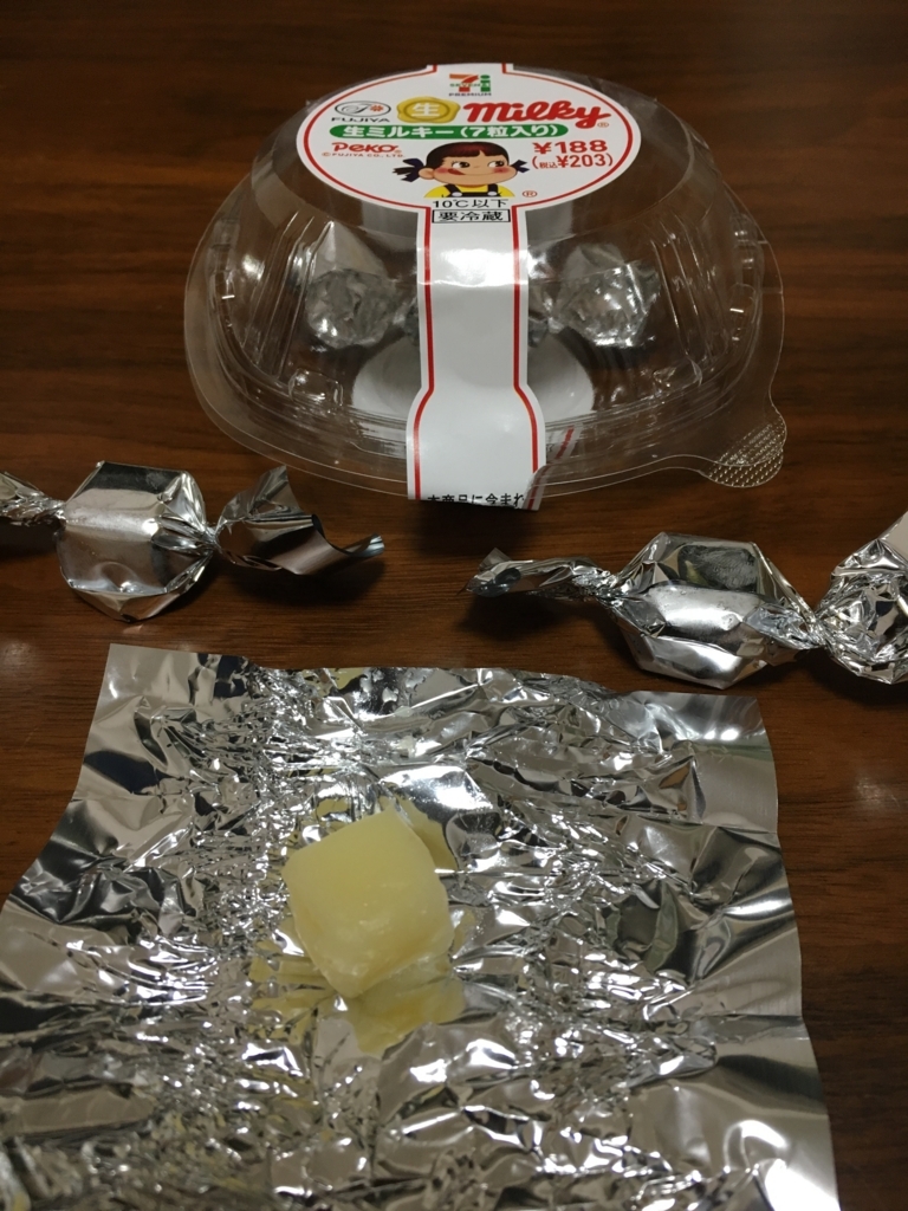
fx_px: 1014
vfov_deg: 61.7
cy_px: 606
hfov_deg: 48.2
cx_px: 454
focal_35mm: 29
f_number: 2.2
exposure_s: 1/30
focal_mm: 4.15
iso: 100
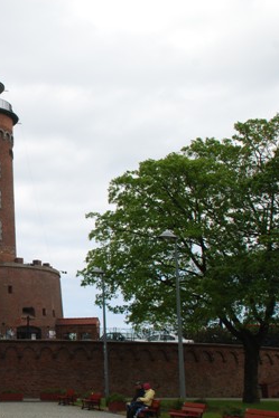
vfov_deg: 27.1
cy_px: 218
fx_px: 870
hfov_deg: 17.4
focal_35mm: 75
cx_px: -53
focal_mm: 31
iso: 200
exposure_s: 1/200
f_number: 10
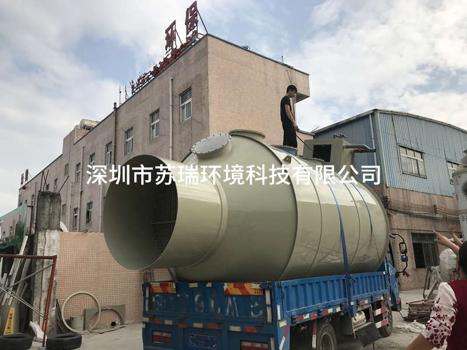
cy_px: 175
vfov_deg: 49.7
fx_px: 378
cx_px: 234
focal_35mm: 28
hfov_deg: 63.4
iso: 20
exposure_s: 1/2817
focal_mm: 3.99
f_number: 1.8
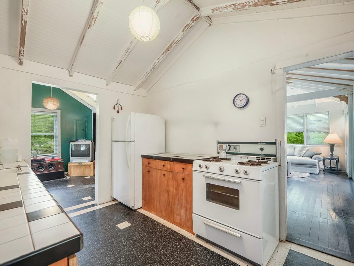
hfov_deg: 98.1
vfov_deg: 81.8
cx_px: 178
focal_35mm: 15
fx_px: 153
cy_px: 132
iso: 800
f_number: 2.8
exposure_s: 1/6
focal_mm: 7
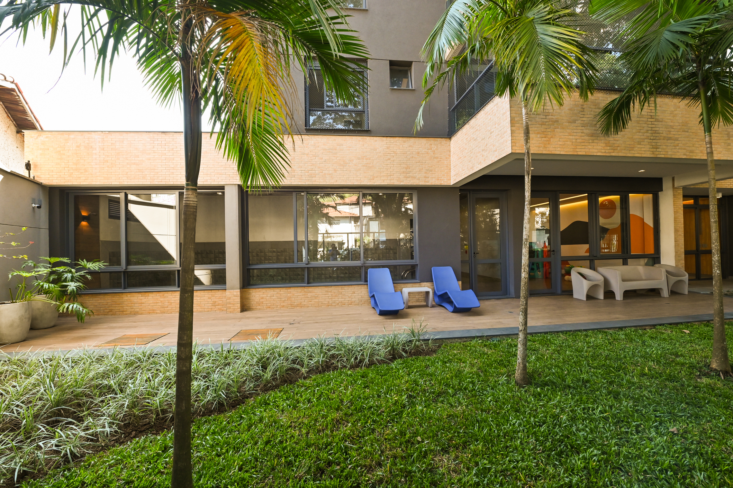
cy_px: 244
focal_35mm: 14
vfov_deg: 81.1
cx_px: 366
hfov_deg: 104.3
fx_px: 285
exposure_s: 1/100
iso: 800
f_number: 8
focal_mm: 14
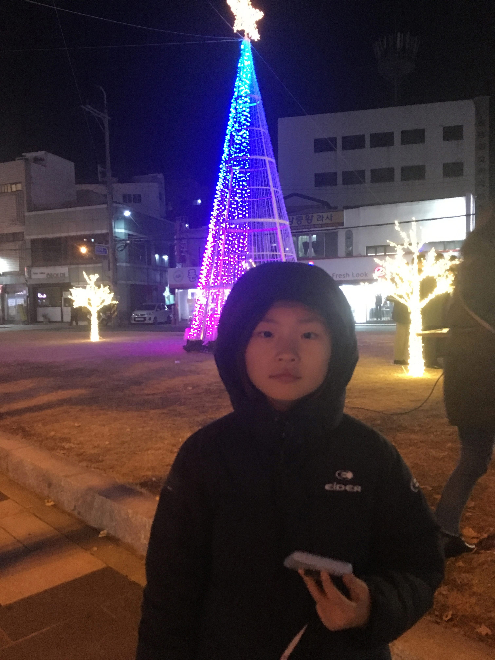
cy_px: 330
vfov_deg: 61.7
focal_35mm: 29
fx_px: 553
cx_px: 248
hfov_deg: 48.2
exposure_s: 1/15
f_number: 2.2
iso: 320
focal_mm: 4.15
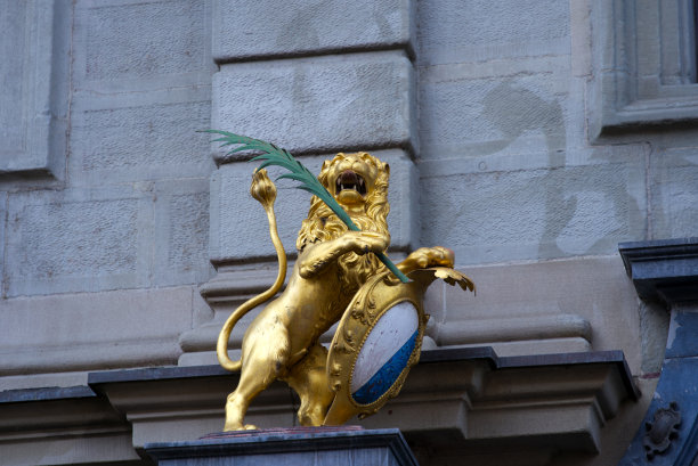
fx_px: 3880
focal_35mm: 200
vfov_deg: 6.9
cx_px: 349
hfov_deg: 10.3
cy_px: 233
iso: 200
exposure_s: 1/250
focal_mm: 200
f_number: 4
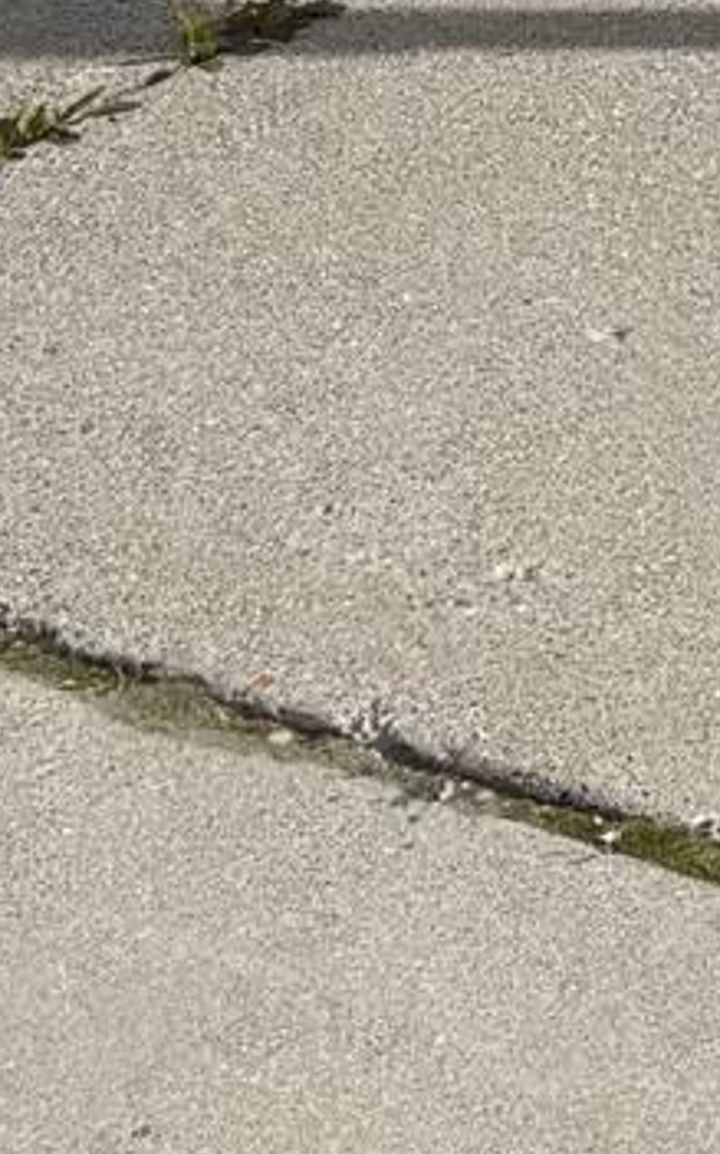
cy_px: -1272
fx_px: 5690
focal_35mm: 181
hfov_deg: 6.4
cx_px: 2377
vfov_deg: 10.5
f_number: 1.6
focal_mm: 5.96
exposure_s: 1/4255
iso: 50
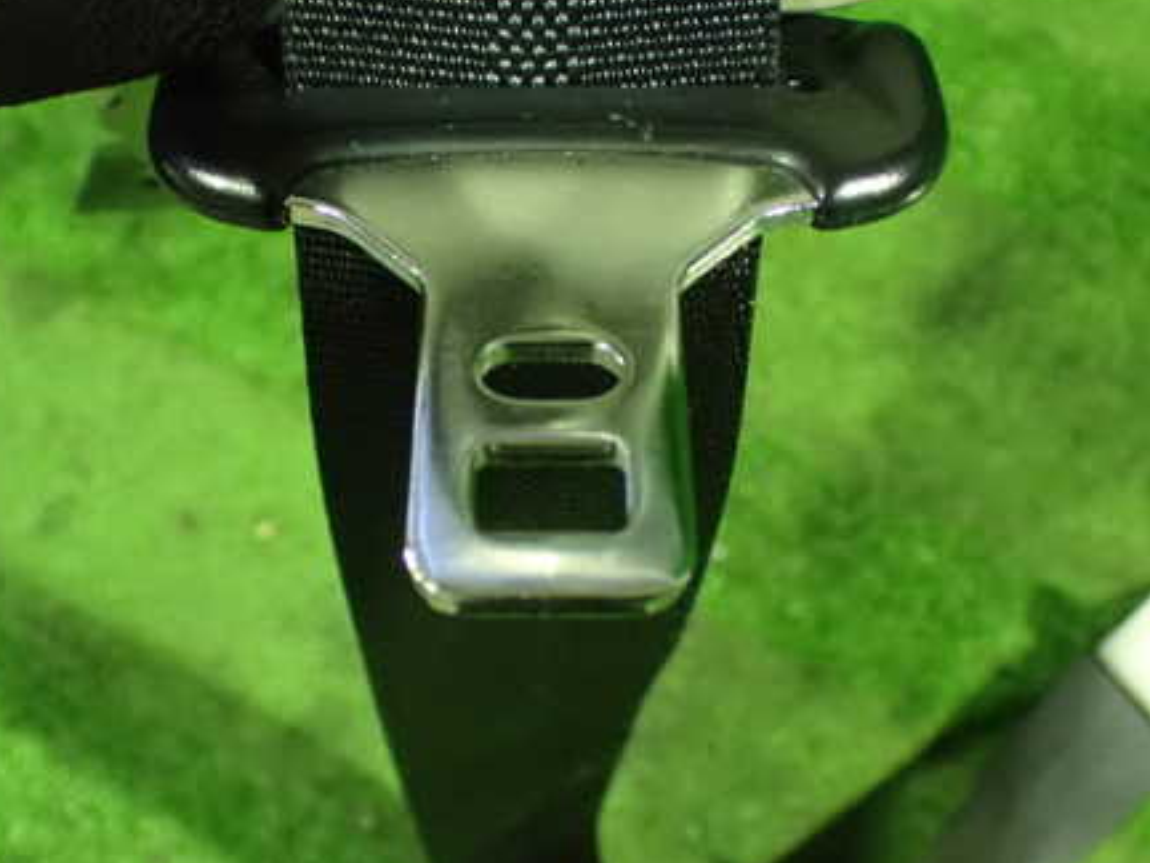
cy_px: 432
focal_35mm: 50
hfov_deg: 38.2
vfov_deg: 29.1
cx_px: 548
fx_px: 1661
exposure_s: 1/40
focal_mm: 6.37
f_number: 2.5
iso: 1600
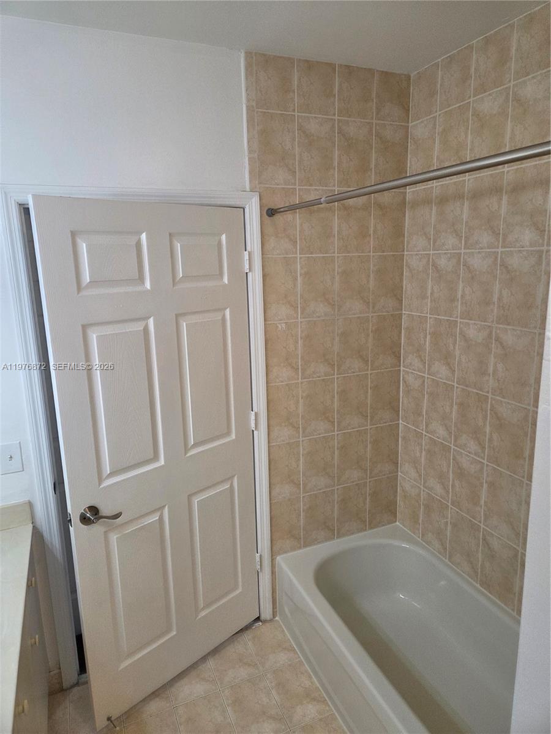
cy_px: 367
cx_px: 276
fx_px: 488
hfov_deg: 58.9
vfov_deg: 73.9
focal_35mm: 23
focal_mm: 5.4
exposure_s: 1/120
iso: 200
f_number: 1.8
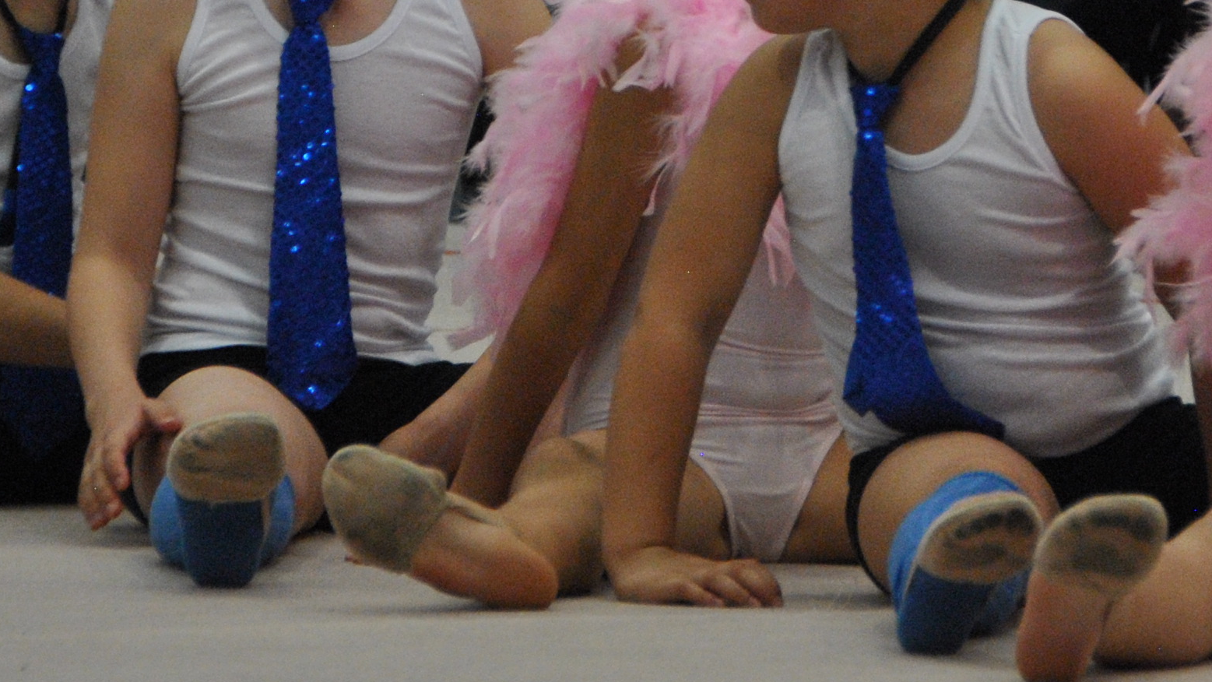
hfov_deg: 5.4
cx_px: 1051
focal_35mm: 399
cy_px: 149
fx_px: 12823
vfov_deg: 3.0
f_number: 5.6
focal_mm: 102
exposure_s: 1/200
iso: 800
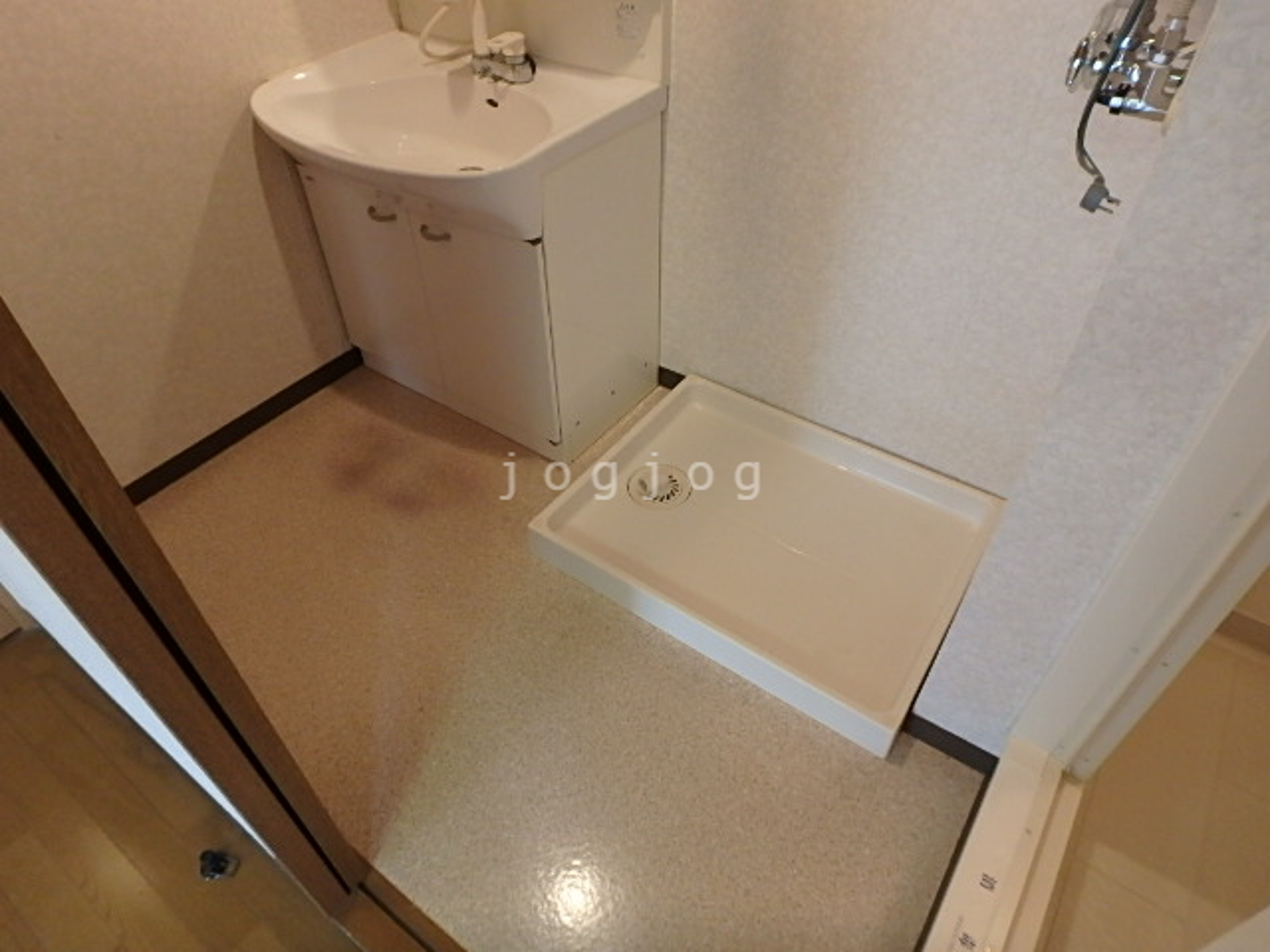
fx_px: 770
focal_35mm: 21
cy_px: 476
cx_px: 635
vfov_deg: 63.4
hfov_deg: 79.0
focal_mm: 3.7
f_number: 3.5
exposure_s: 1/30
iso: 400
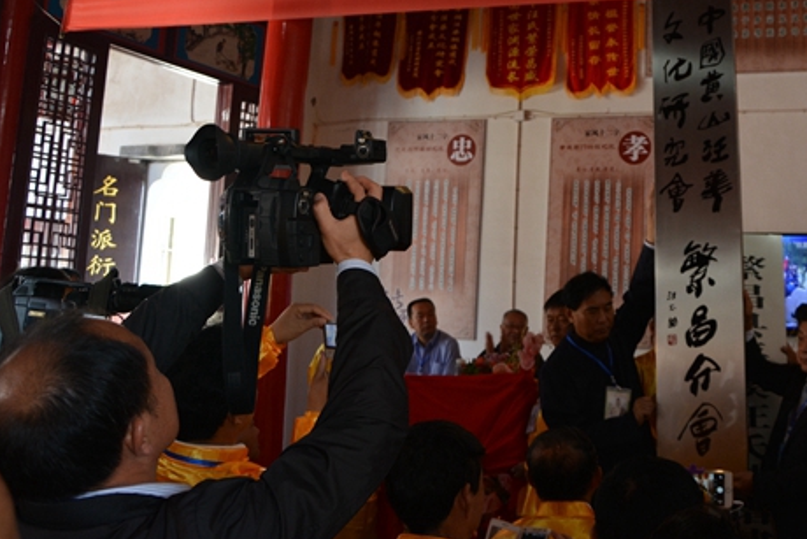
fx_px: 987
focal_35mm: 44
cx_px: 582
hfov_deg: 43.4
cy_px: 137
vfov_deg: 30.1
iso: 400
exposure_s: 1/80
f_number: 4.5
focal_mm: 18
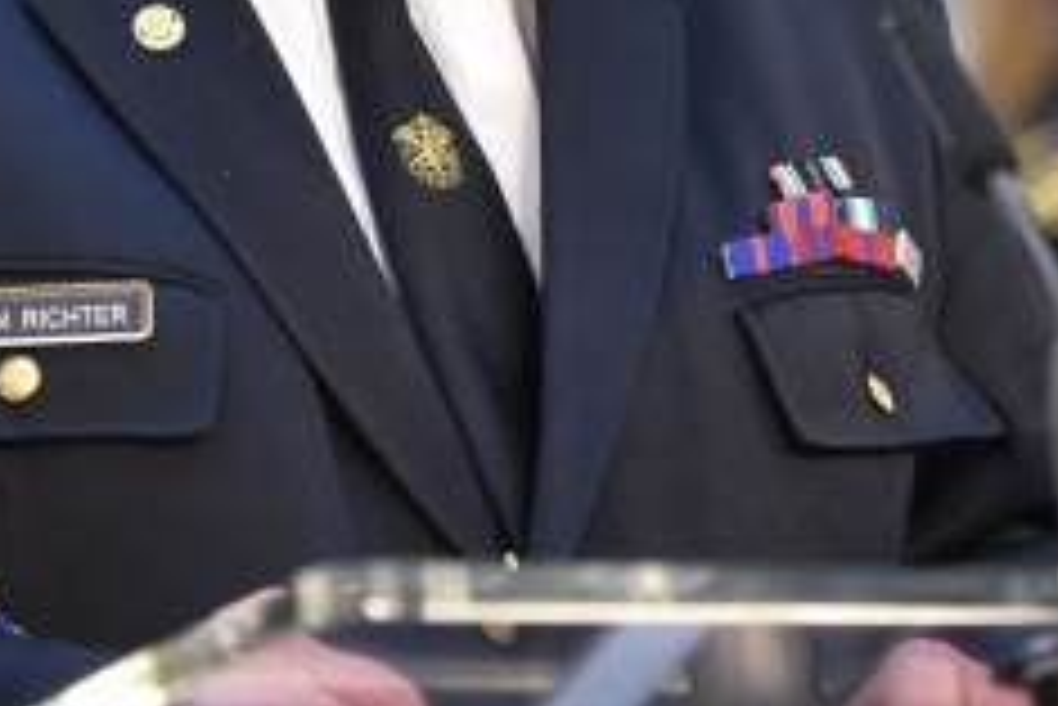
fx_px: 14085
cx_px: 443
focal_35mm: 479
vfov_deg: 2.9
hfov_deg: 4.3
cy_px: -108
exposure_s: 1/60
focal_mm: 150
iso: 1600
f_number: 3.2
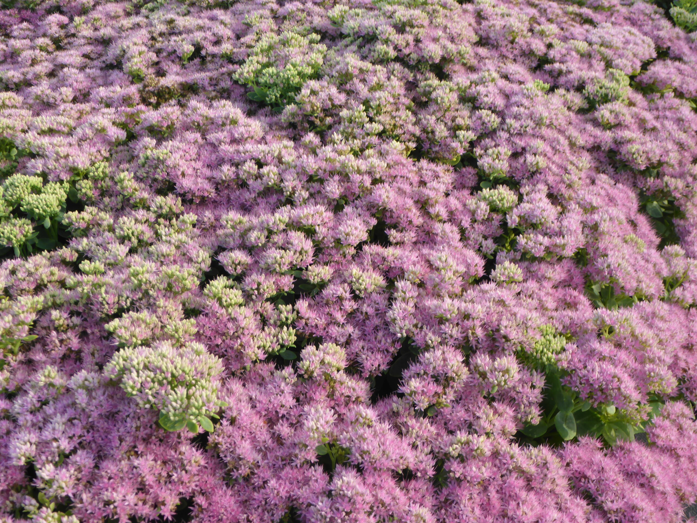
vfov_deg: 36.0
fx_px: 805
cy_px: 262
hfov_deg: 46.8
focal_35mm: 40
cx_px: 348
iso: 100
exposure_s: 1/160
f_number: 4
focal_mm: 6.8
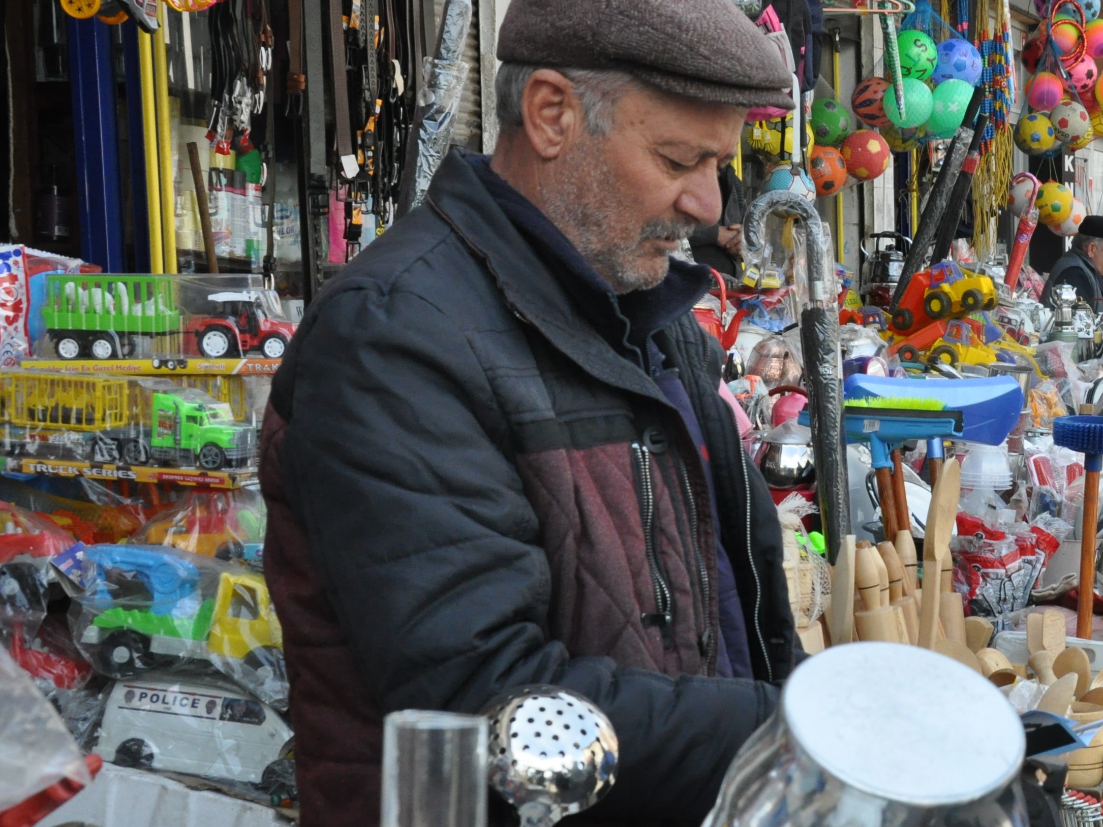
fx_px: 2358
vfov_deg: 19.9
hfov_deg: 25.4
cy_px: 485
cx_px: 1015
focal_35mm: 74
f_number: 10
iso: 1000
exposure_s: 1/400
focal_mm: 26
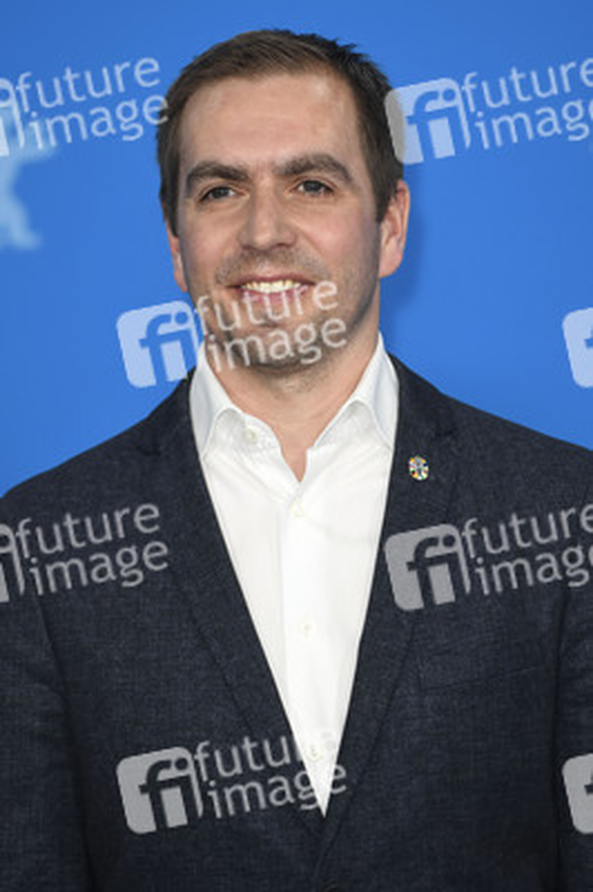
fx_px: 4950
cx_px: 296
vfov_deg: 10.3
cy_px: 446
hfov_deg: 6.9
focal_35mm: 200
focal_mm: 200
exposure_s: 1/400
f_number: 3.5
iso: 640
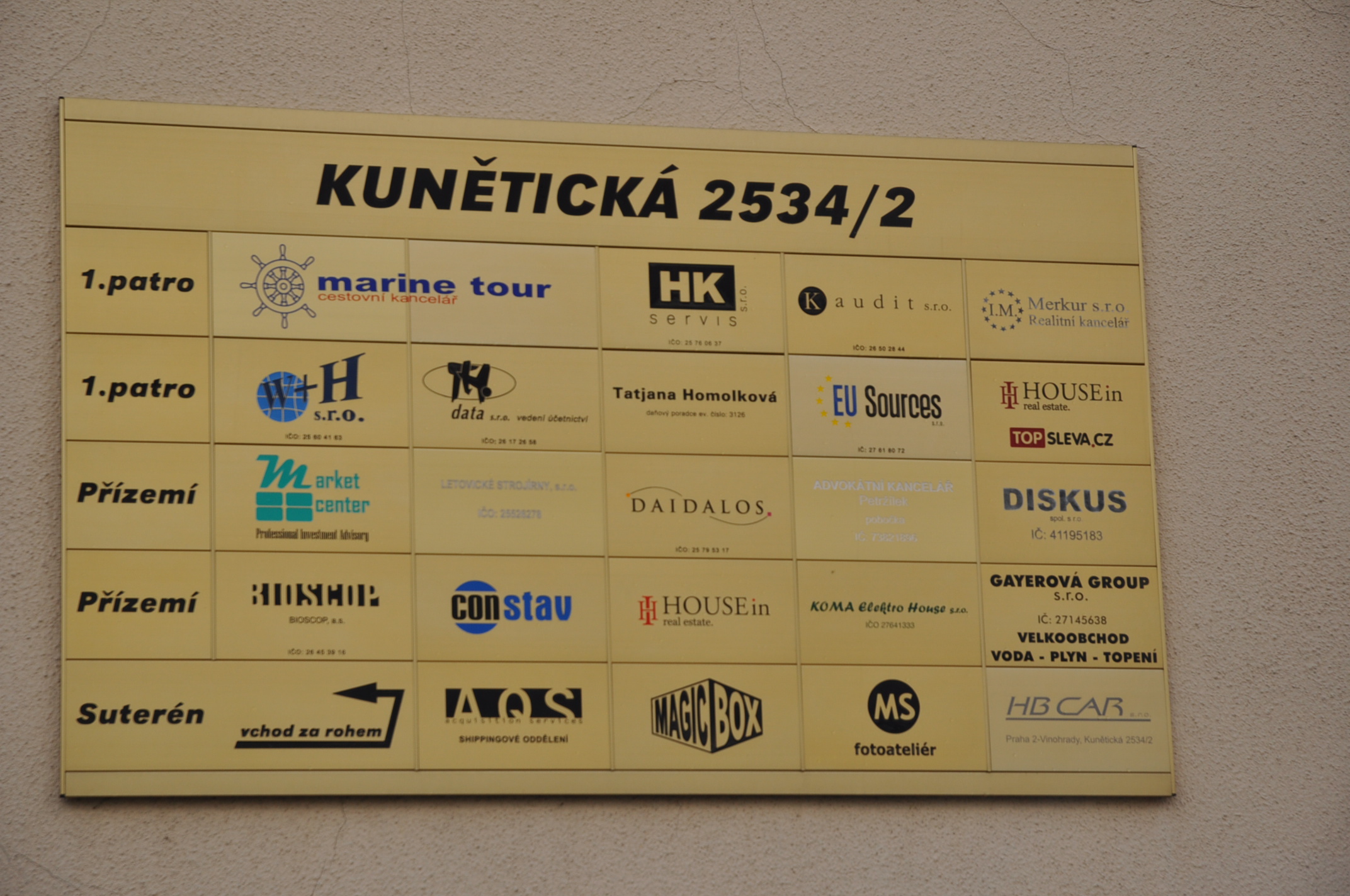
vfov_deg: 13.0
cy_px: 448
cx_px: 675
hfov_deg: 19.5
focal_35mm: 105
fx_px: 3933
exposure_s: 1/640
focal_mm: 70
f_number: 6.3
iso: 200
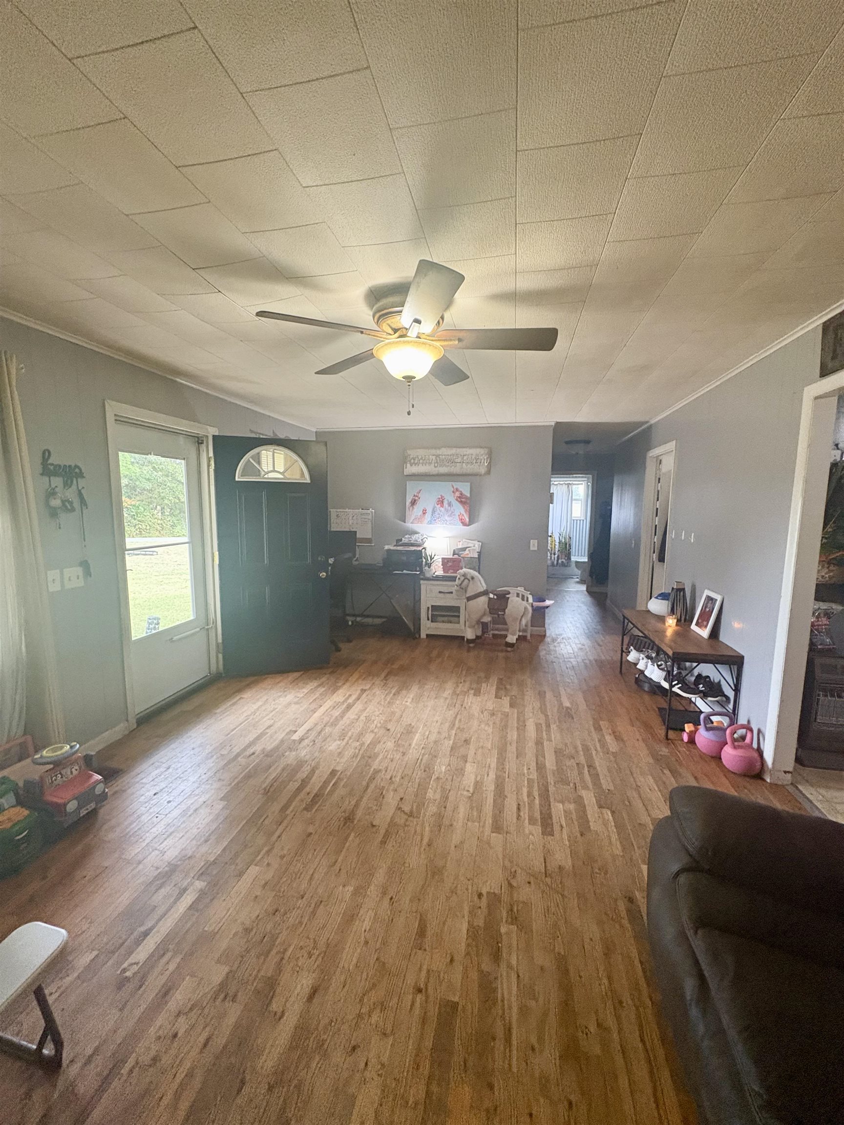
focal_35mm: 14
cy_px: 562
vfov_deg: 102.1
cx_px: 422
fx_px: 455
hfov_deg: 85.7
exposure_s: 1/60
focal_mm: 2.22
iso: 500
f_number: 2.2
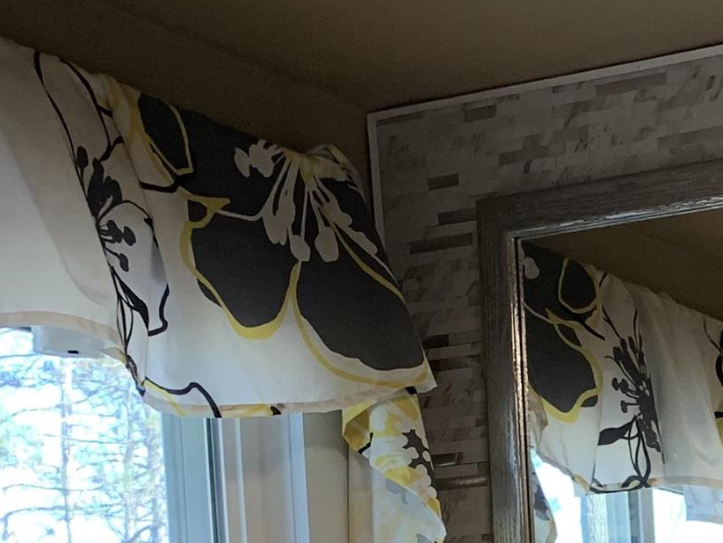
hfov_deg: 18.9
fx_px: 2027
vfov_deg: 13.8
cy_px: 946
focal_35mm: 97
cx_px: 915
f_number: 1.8
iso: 100
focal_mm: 4.25
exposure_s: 1/70
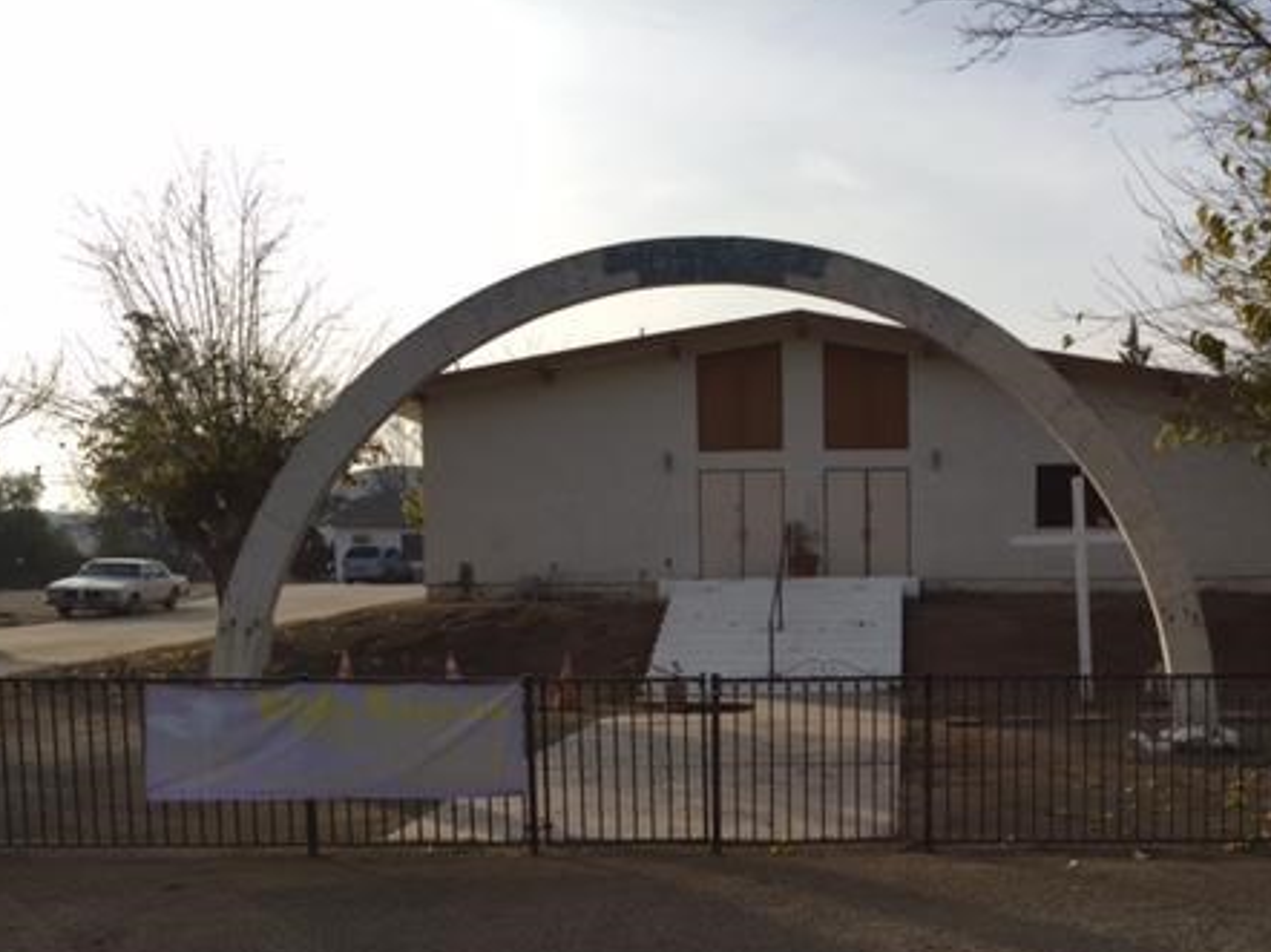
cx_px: 906
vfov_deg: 33.8
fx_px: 1541
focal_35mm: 42
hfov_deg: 43.8
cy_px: 673
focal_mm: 4.15
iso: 32
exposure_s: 1/2083
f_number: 2.2
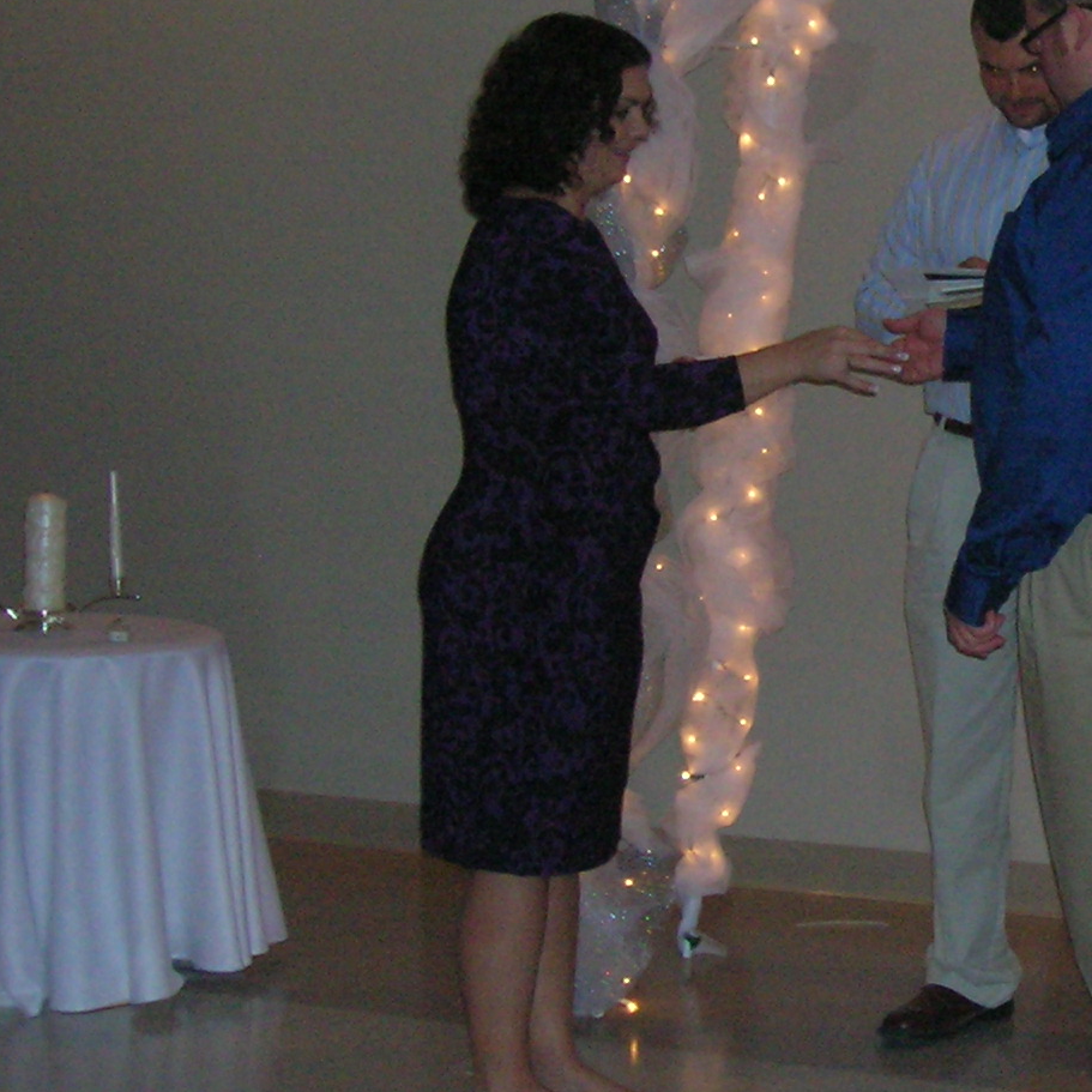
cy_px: 405
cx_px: 1102
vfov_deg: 17.0
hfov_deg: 16.7
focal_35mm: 102
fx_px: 3640
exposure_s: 1/60.1
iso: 200
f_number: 3.2
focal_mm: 7.7
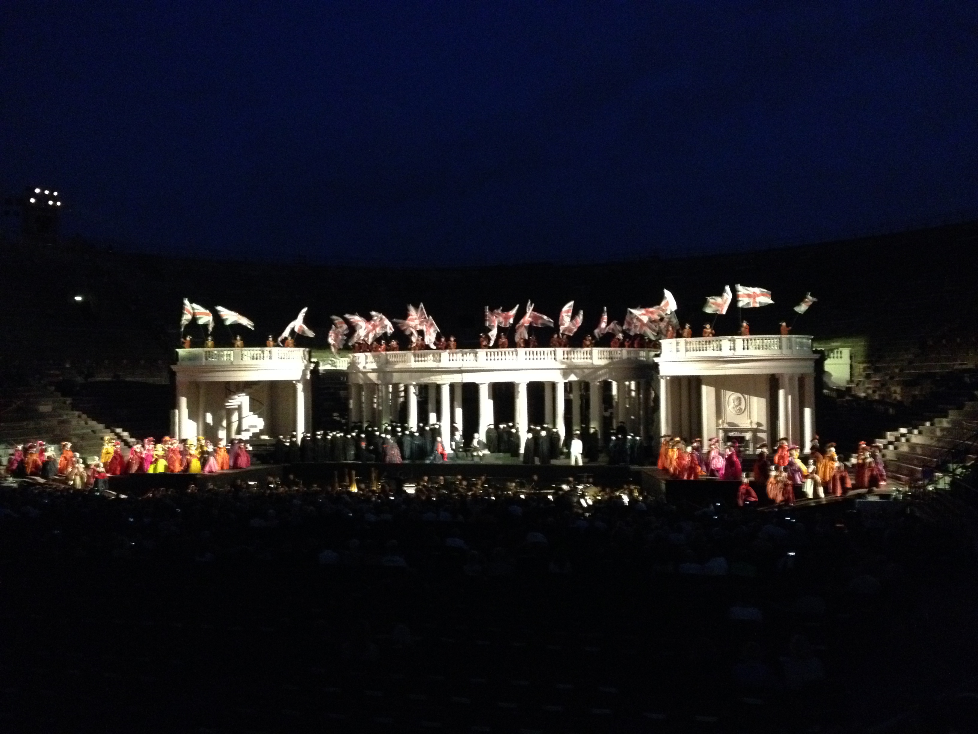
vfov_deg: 40.7
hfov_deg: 52.6
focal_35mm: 35
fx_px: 989
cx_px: 489
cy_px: 367
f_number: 2.4
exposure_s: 1/15
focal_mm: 4.28
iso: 800
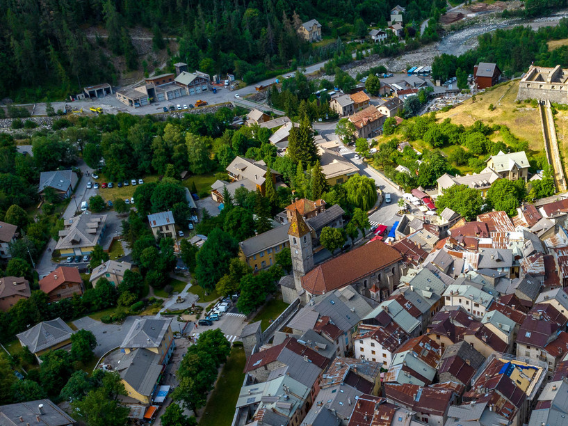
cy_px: 322
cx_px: 462
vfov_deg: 30.3
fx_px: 771
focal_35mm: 47
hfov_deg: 38.8
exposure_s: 1/320
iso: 200
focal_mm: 12.3
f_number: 9
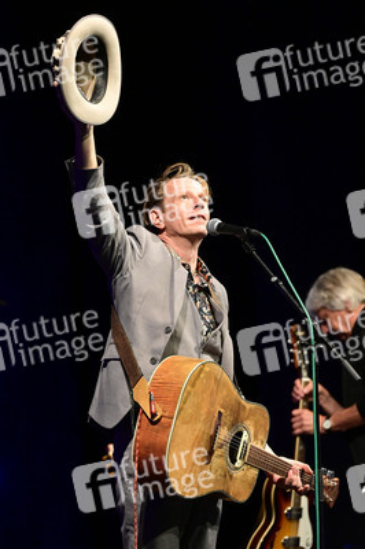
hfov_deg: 6.9
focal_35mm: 200
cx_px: 182
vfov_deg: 10.3
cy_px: 274
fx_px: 3047
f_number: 4
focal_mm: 200
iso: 8000
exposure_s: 1/250
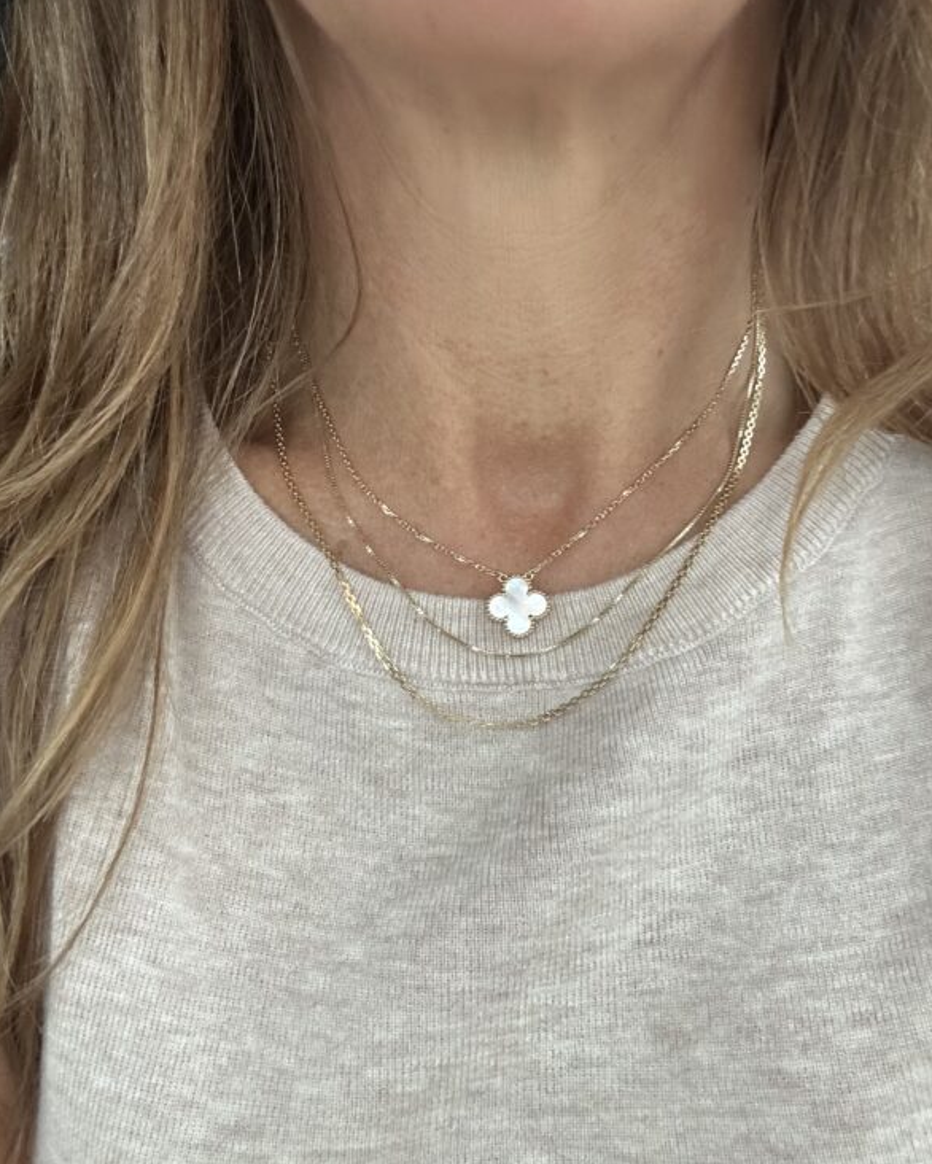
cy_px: 569
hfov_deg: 45.8
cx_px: 471
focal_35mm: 32
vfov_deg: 55.6
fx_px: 1103
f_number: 1.9
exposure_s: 1/60
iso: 160
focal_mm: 2.69
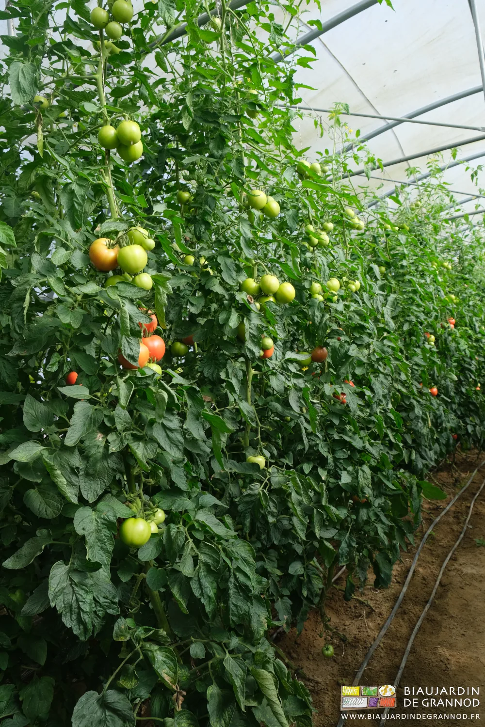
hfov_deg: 47.9
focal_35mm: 27
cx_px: 242
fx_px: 546
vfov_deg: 67.4
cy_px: 364
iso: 320
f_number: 5.6
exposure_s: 1/300
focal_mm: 18
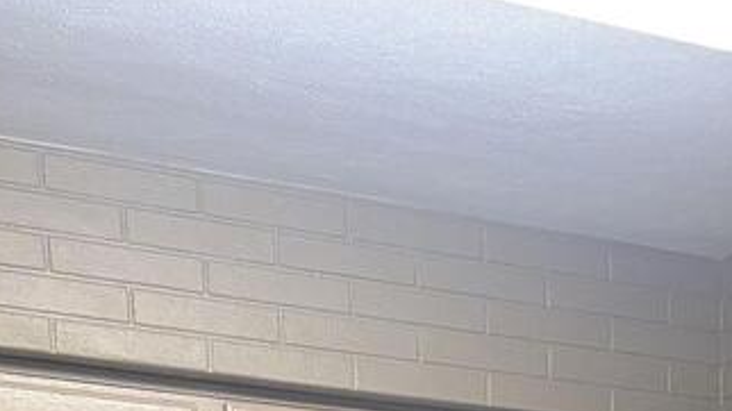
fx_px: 1844
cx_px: 643
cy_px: 1217
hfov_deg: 22.0
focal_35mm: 95
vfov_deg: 9.8
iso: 125
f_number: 1.6
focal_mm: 5.96
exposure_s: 1/60
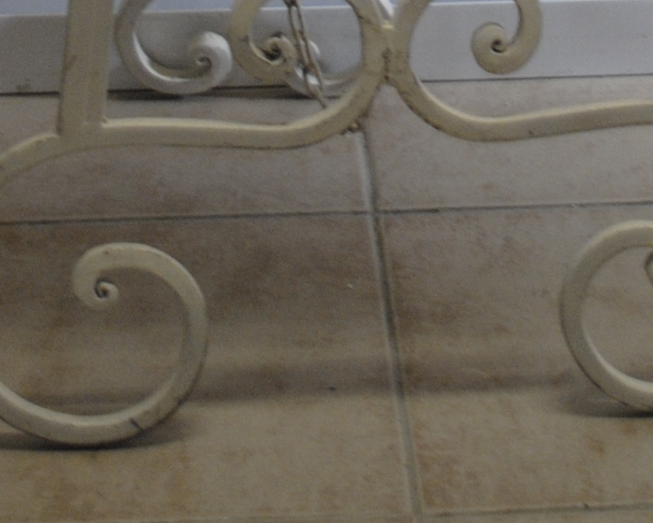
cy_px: -882
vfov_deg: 8.2
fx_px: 3266
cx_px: 340
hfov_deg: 11.4
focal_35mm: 169
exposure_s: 1/50
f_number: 4.2
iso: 400
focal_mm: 26
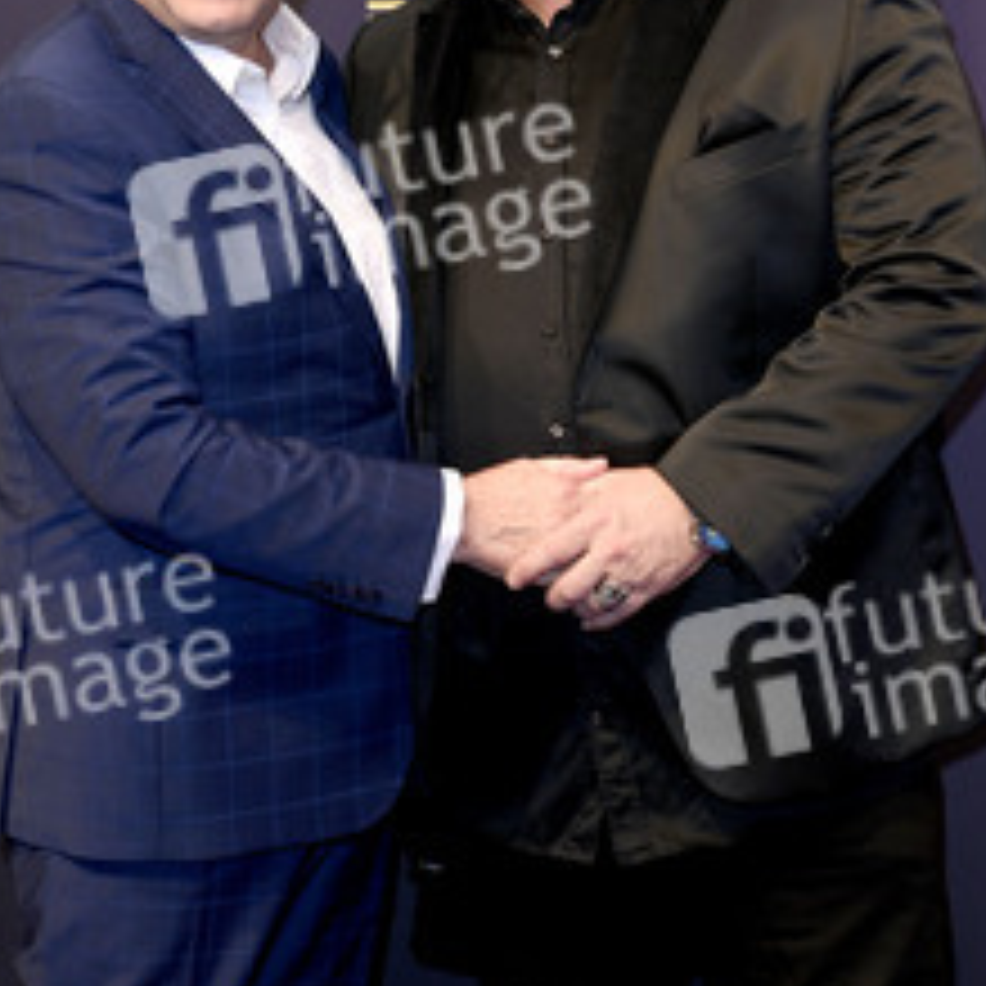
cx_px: 491
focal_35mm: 96
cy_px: 437
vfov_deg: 18.1
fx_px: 3094
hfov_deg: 18.1
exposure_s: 1/250
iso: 500
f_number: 6.3
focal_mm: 62
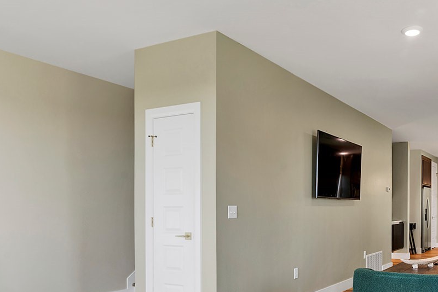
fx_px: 389
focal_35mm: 32
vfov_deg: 39.4
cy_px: 238
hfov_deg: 55.5
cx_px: 336
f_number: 8
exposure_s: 1/25
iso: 250
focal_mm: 16
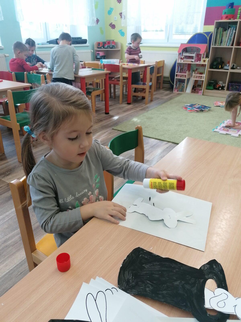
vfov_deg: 65.3
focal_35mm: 27
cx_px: 120
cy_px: 161
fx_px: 251
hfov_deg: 51.4
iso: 100
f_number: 1.8
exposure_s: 1/50
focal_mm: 4.75
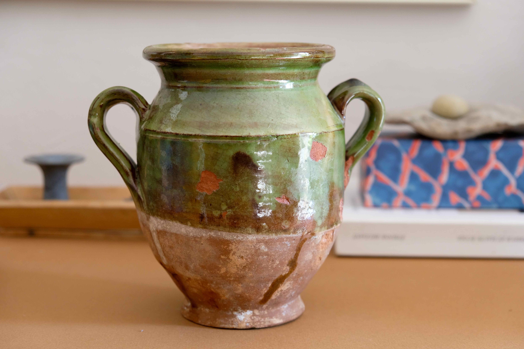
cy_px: 174
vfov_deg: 21.2
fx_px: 931
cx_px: 262
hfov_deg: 31.4
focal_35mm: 64
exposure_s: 1/58
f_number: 4
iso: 800
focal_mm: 42.5
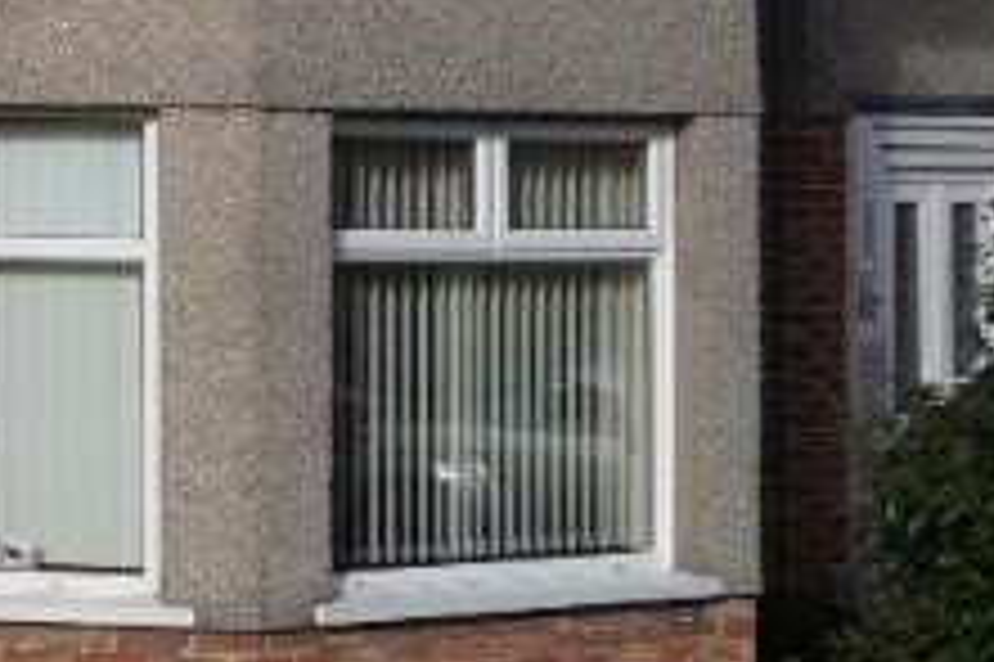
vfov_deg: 9.7
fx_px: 3835
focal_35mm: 139
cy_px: -99
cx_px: -1250
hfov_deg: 12.3
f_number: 4.5
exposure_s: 1/1000
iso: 100
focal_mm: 20
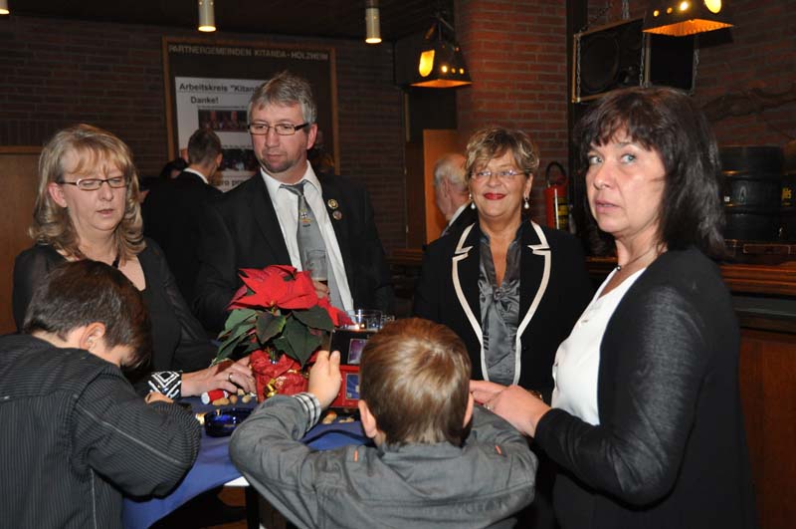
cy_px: 264
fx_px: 927
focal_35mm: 42
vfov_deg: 31.8
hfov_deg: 46.5
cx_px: 398
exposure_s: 1/60
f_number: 4
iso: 800
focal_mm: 28
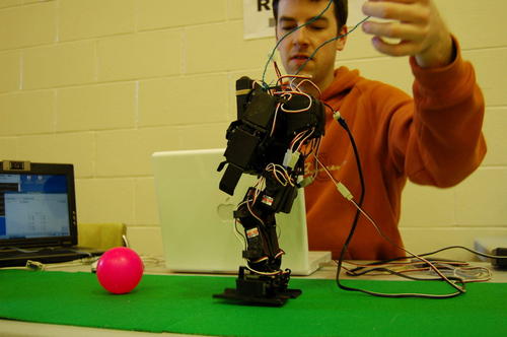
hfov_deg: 53.2
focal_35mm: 36
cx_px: 254
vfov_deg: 36.8
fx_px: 506
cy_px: 168
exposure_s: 1/50
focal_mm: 24
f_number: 4
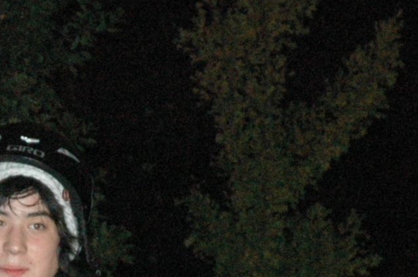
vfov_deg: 3.9
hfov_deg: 5.9
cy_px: 490
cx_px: -50
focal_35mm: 351
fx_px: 4070
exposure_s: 1/60
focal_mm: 50
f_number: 5
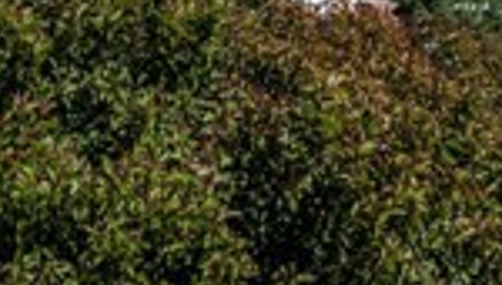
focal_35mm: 107
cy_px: -330
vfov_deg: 10.3
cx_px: 154
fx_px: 1427
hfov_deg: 19.9
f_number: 9
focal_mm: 24
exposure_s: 1/2500
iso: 400
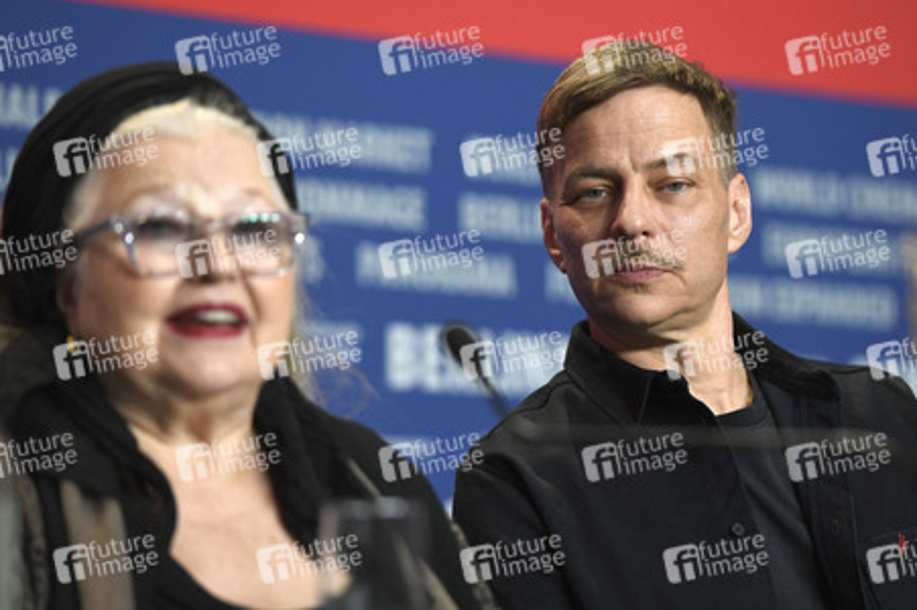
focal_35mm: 180
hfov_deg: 11.4
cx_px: 458
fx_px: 4582
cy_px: 305
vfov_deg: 7.6
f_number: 3.5
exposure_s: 1/250
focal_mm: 180
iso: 1250
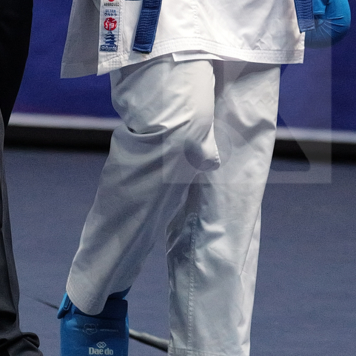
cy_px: -218
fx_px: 10262
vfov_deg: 2.0
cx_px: 247
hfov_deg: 2.0
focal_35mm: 882
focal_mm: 200
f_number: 2.8
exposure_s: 1/1000
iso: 6400
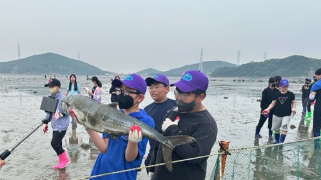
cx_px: 120
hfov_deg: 54.7
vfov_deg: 32.1
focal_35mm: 36
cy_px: 138
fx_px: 306
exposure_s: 1/1779
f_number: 1.5
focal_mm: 5.7
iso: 50
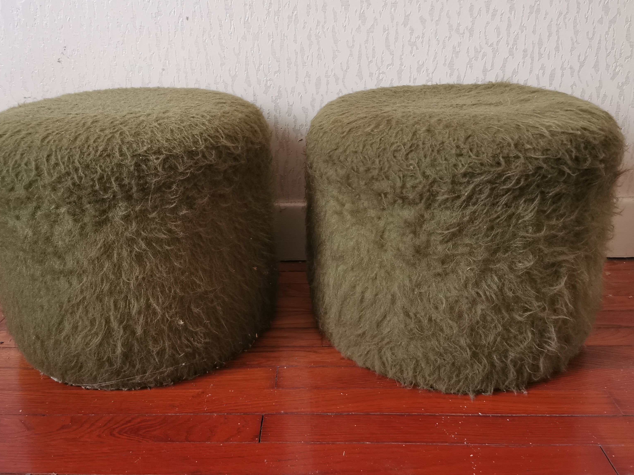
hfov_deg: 56.7
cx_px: 284
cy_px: 207
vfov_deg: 44.1
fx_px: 586
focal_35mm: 32
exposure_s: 1/33.3
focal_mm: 5.56
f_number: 1.6
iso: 400
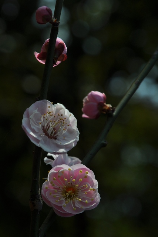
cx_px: 79
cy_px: 118
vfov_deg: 13.0
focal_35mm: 158
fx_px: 1036
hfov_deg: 8.7
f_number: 11
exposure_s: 1/800
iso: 200
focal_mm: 105
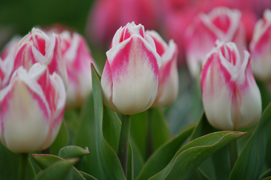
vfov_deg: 4.4
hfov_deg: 6.5
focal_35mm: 315
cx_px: 136
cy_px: 90
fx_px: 2370
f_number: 4
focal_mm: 210
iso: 250
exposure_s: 1/320
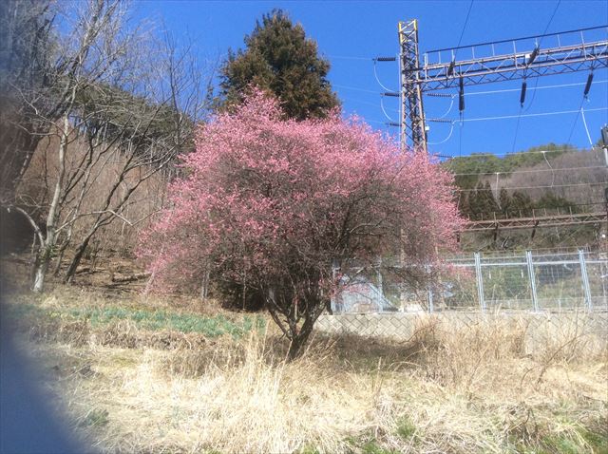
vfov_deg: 44.1
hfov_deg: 56.9
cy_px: 227
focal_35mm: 32
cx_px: 304
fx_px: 561
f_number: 2.4
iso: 32
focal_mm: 3.3
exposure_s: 1/880
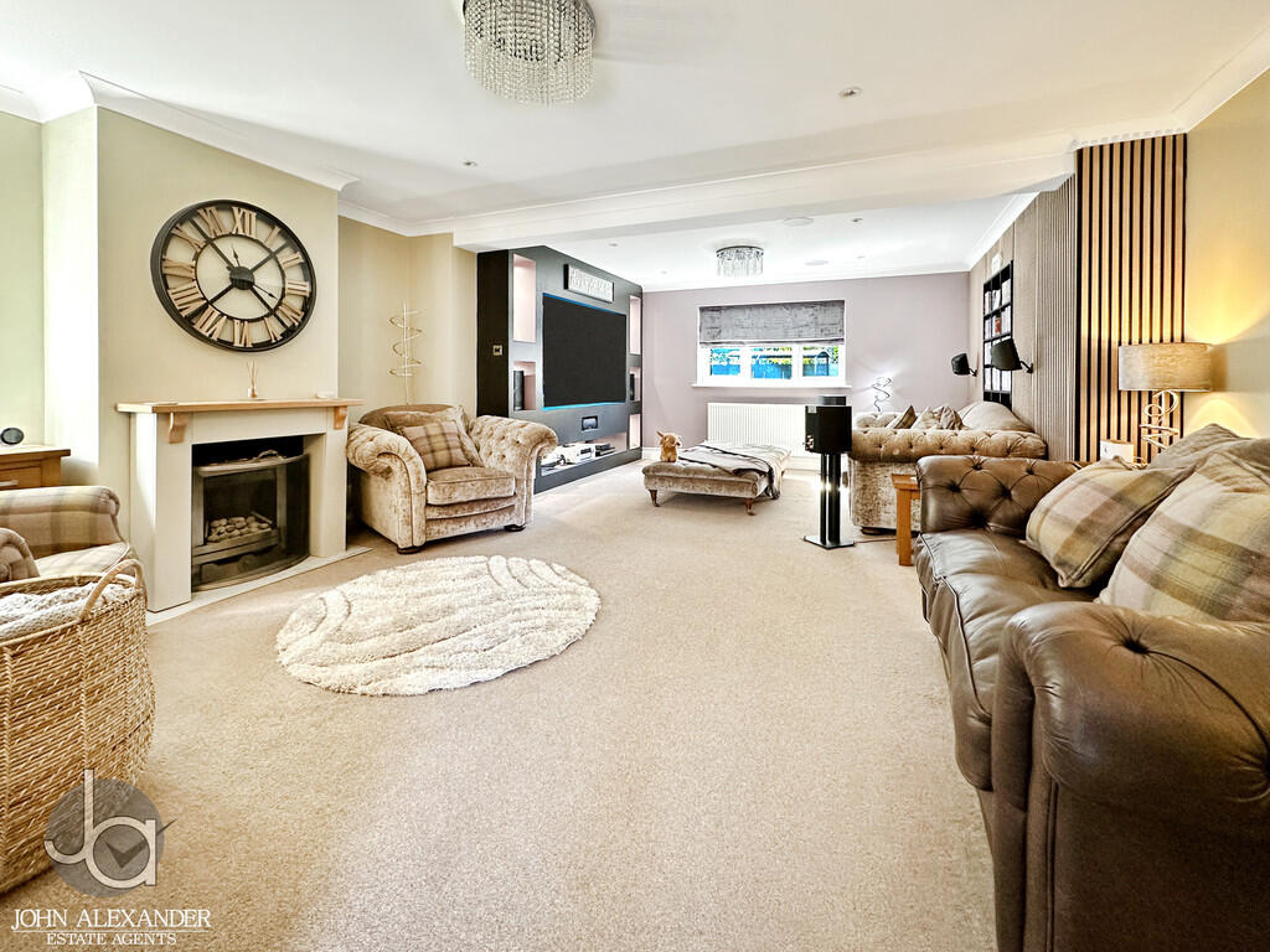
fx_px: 514
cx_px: 635
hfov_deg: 102.1
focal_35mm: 14
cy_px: 476
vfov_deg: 85.7
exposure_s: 1/50
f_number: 2.2
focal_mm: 2.22
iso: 250
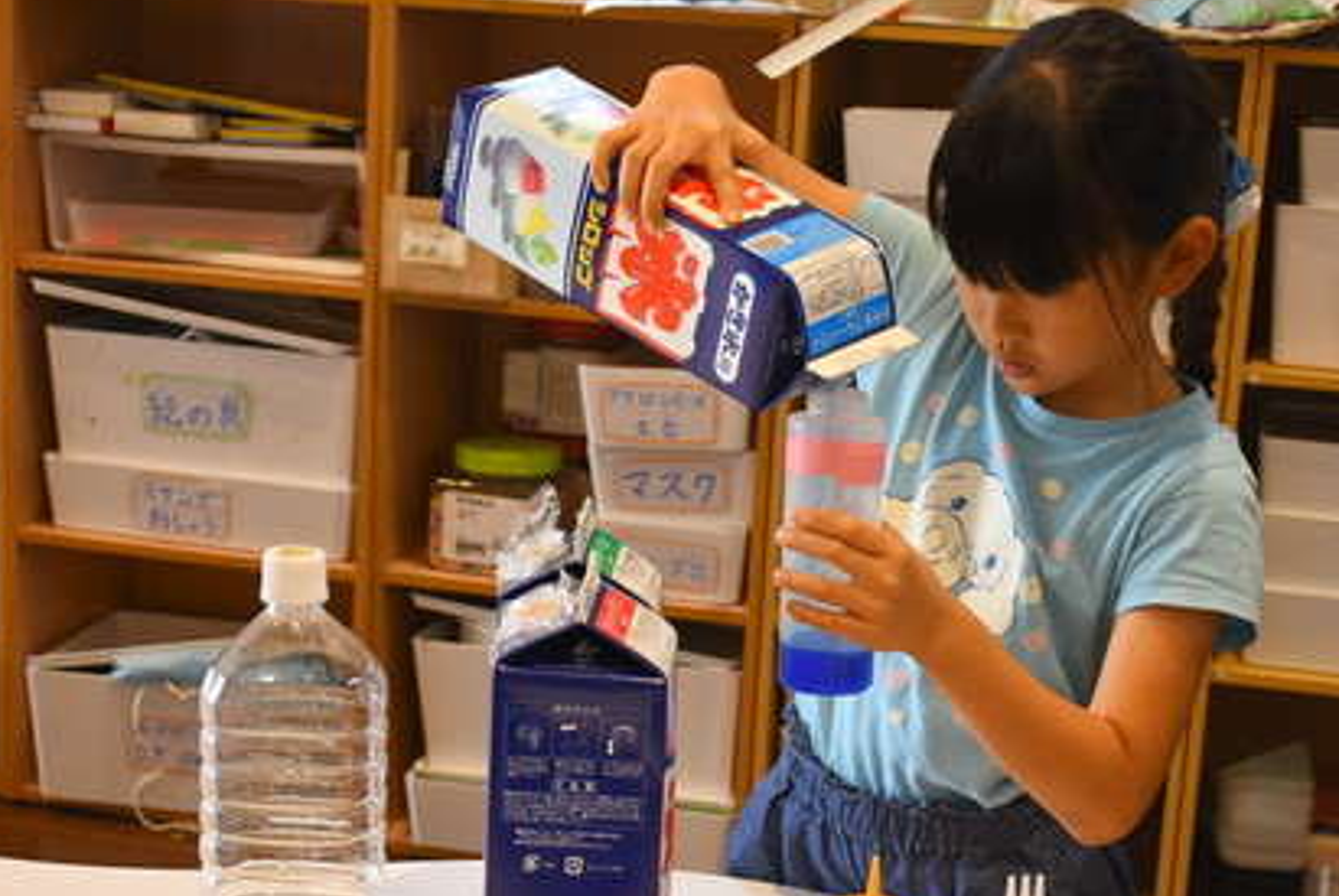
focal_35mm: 62
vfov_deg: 21.9
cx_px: 723
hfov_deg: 32.3
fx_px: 2308
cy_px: 518
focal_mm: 34
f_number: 5
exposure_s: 1/100
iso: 1000
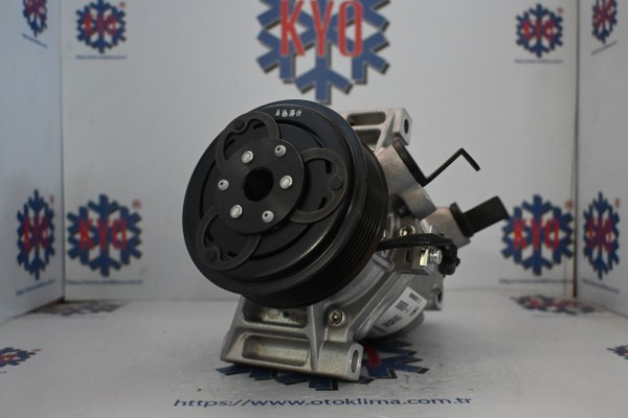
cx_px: 314
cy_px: 209
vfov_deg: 38.4
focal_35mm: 34
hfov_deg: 55.1
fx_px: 602
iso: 3600
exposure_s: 1/60
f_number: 4.2
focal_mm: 23
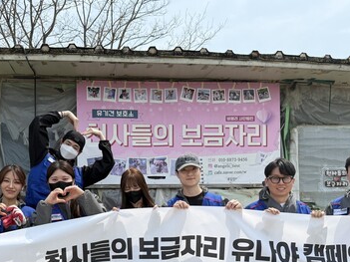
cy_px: 208
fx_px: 414
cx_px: 133
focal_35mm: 41
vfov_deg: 34.1
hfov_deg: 45.4
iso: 100
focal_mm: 6.76
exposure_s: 1/4405
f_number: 1.78
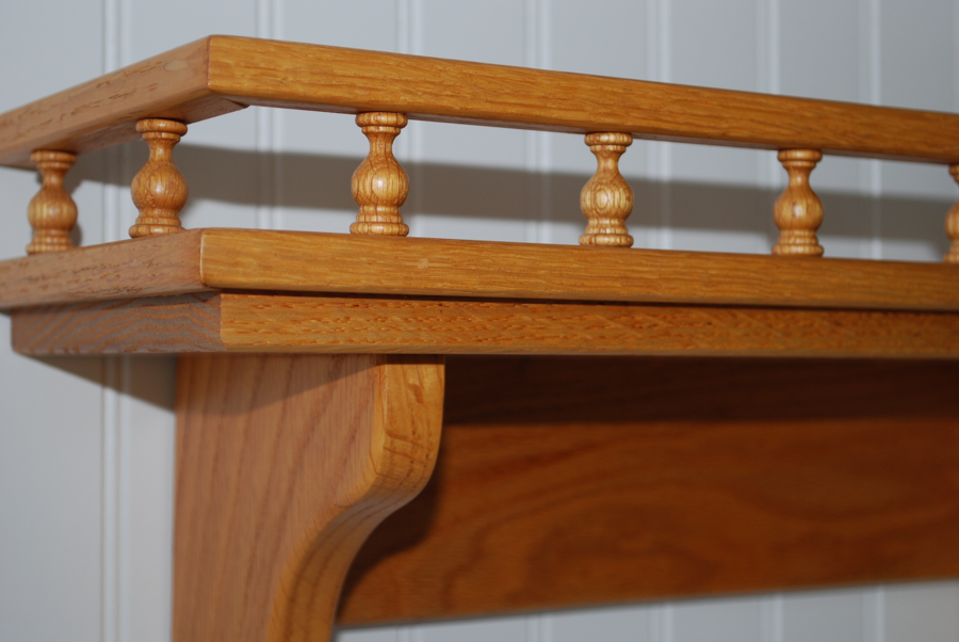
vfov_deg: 19.8
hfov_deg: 29.2
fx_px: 1840
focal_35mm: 69
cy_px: 321
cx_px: 480
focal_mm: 46
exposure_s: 1/60
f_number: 5.3
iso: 200
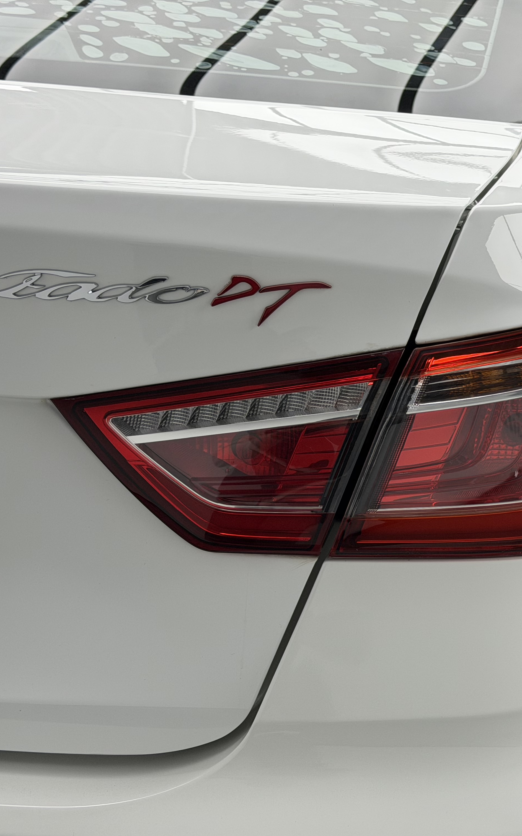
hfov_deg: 19.0
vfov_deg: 30.2
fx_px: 1548
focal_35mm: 68
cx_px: 378
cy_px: 419
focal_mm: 6.76
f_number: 1.78
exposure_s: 1/422
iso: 64
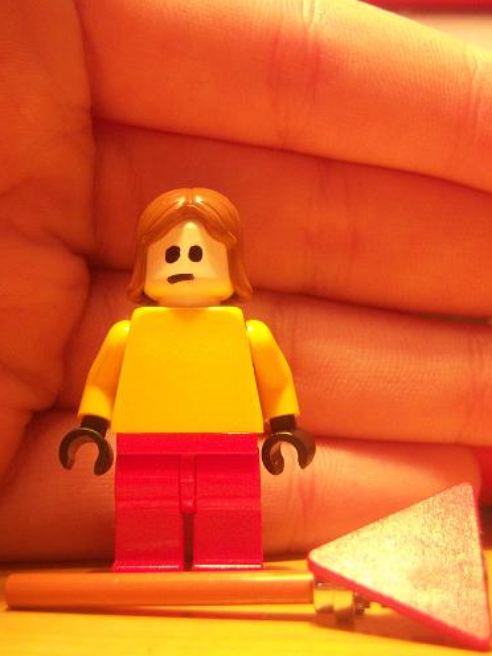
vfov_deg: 36.2
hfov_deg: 27.5
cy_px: 308
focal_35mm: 53
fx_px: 1004
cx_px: 247
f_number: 2.8
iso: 160
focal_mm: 7.5
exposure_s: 1/30
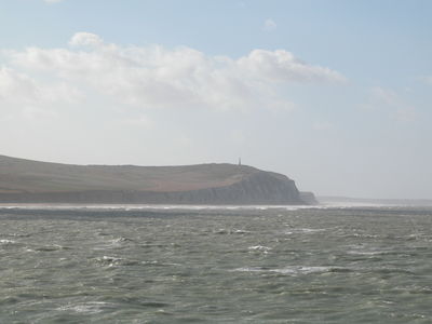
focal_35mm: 124
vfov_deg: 12.0
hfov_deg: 15.9
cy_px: 162
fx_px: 1547
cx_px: 216
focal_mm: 31.9
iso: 100
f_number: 7.6
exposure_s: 1/439
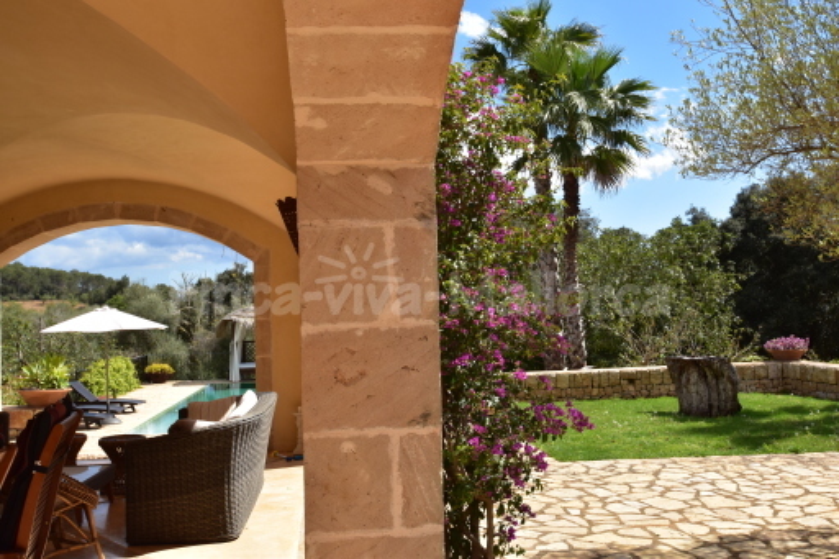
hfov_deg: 53.1
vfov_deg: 36.8
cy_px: 280
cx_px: 420
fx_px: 839
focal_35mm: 36
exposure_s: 1/400
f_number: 11
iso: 400
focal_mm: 24
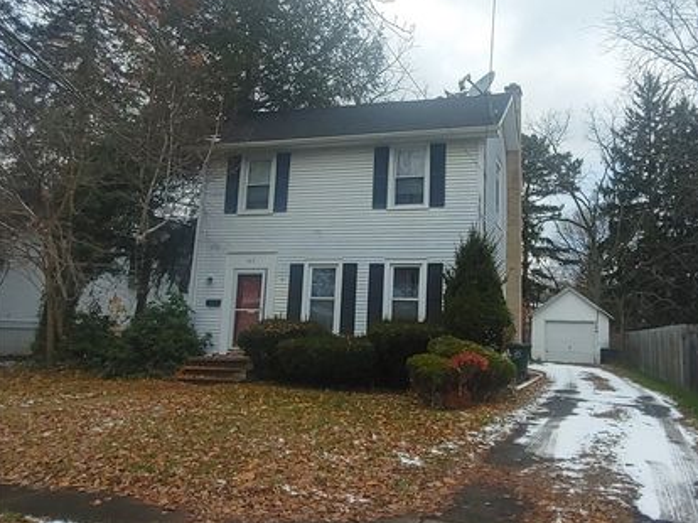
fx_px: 584
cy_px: 235
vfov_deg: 48.1
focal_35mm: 29
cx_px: 416
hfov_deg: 61.2
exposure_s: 1/120
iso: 50
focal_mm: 1.6
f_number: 2.2
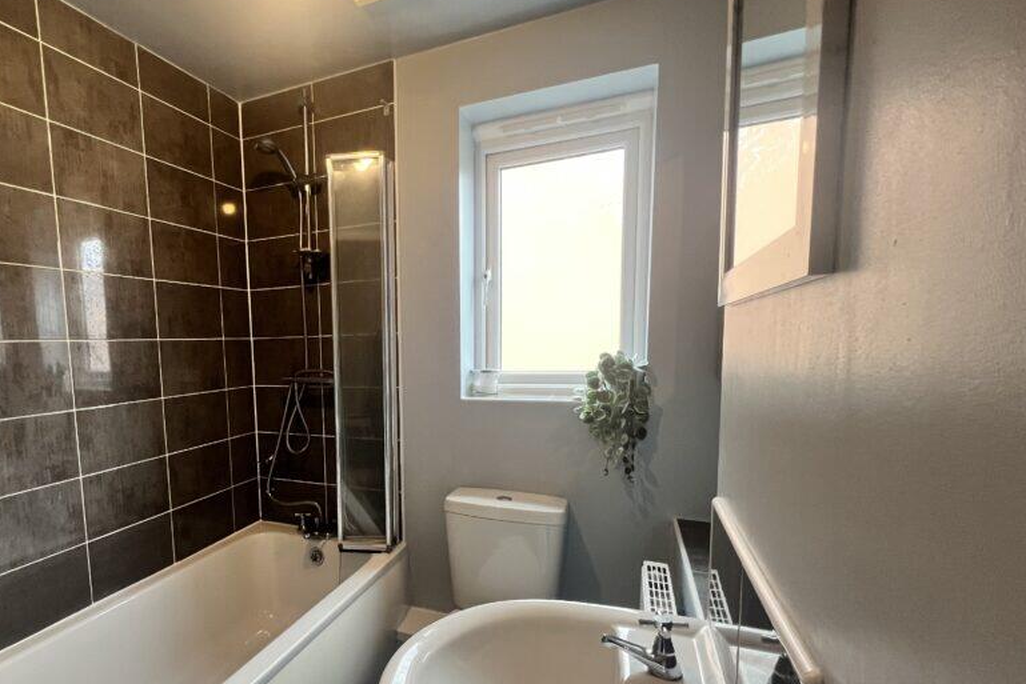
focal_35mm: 18
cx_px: 354
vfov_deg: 66.8
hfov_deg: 87.2
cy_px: 407
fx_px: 513
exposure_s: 1/100
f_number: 1.8
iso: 250
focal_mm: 1.57
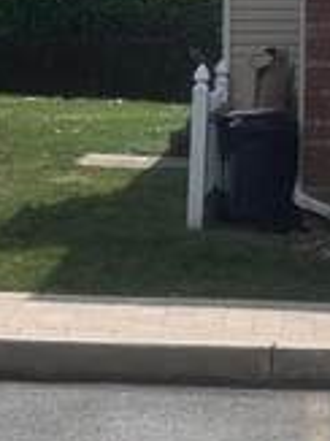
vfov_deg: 12.7
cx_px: 555
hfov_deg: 9.3
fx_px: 1947
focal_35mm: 153
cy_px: -41
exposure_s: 1/2915
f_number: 1.8
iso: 25
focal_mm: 4.25
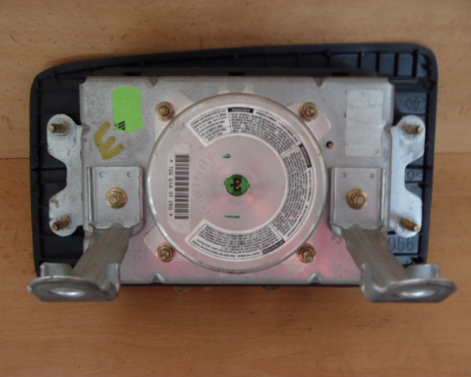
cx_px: 225
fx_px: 558
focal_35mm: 40
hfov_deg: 45.8
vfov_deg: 37.4
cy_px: 189
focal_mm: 6.83
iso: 200
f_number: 4.6
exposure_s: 1/5
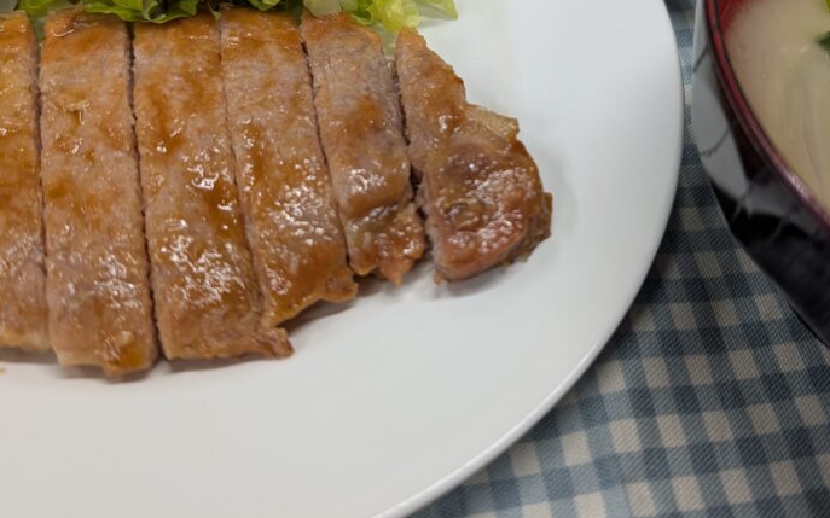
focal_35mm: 38
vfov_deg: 32.6
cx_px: 442
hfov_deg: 51.5
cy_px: 101
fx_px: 859
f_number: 1.68
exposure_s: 1/60
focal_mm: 6.9
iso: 47
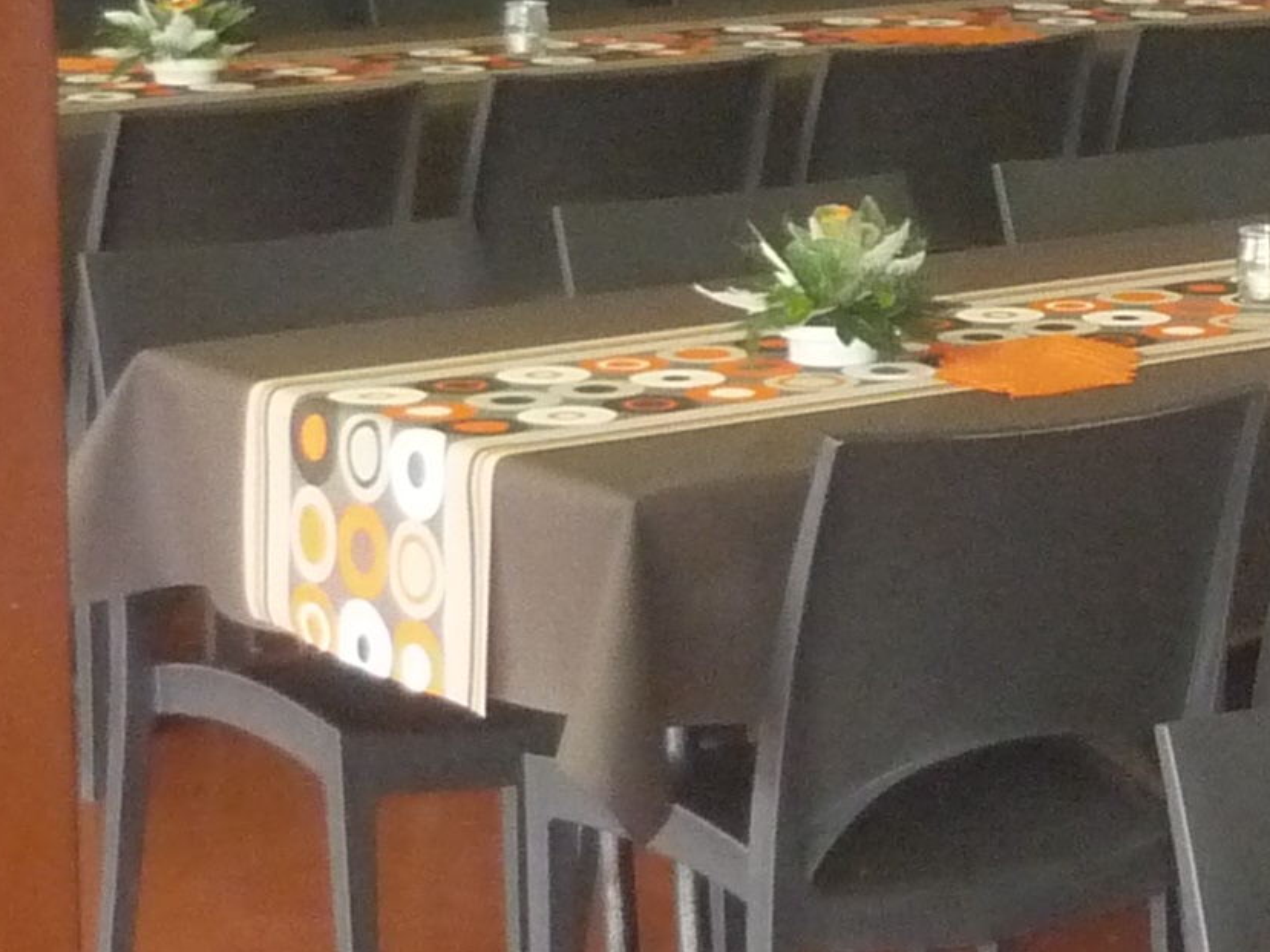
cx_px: 1233
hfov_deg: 14.9
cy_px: 356
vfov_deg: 11.4
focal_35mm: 130
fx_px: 4767
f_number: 2.8
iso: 500
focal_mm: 5.5
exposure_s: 1/30
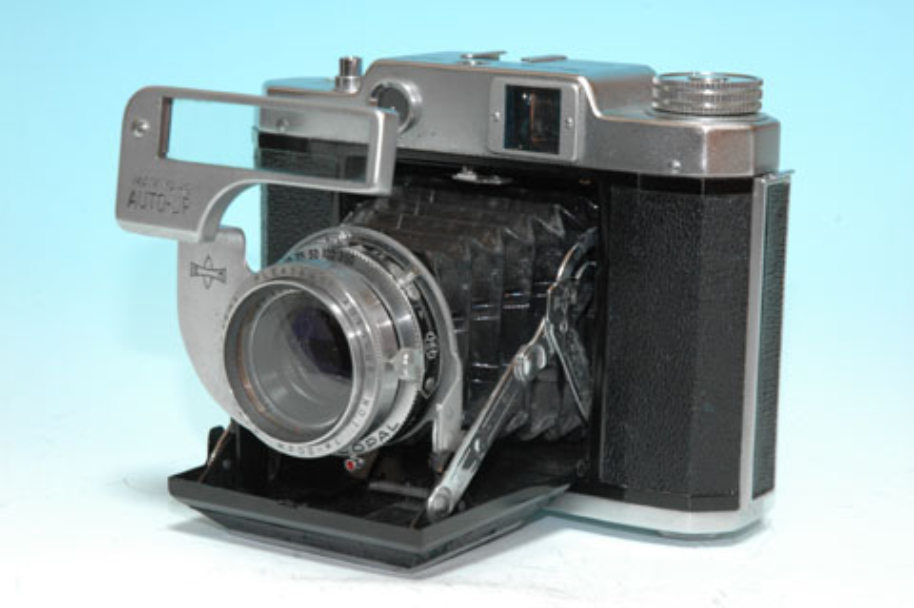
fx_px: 2663
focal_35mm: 105
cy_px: 304
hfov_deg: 19.5
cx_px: 457
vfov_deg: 13.0
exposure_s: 1
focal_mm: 70
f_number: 13
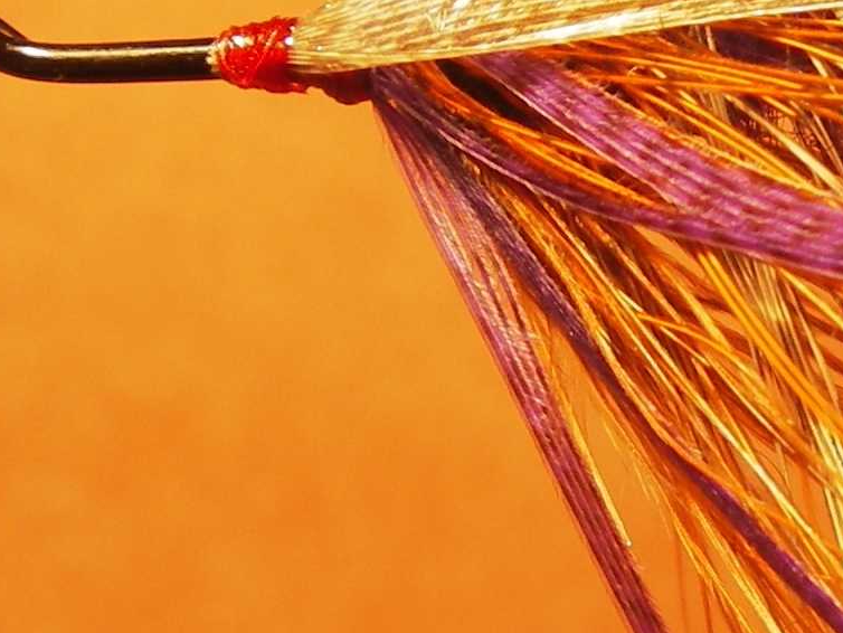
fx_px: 3143
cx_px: 1098
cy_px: 285
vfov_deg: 11.5
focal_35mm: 129
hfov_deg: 14.6
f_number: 3.3
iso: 50
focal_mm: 6.3
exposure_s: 1/50
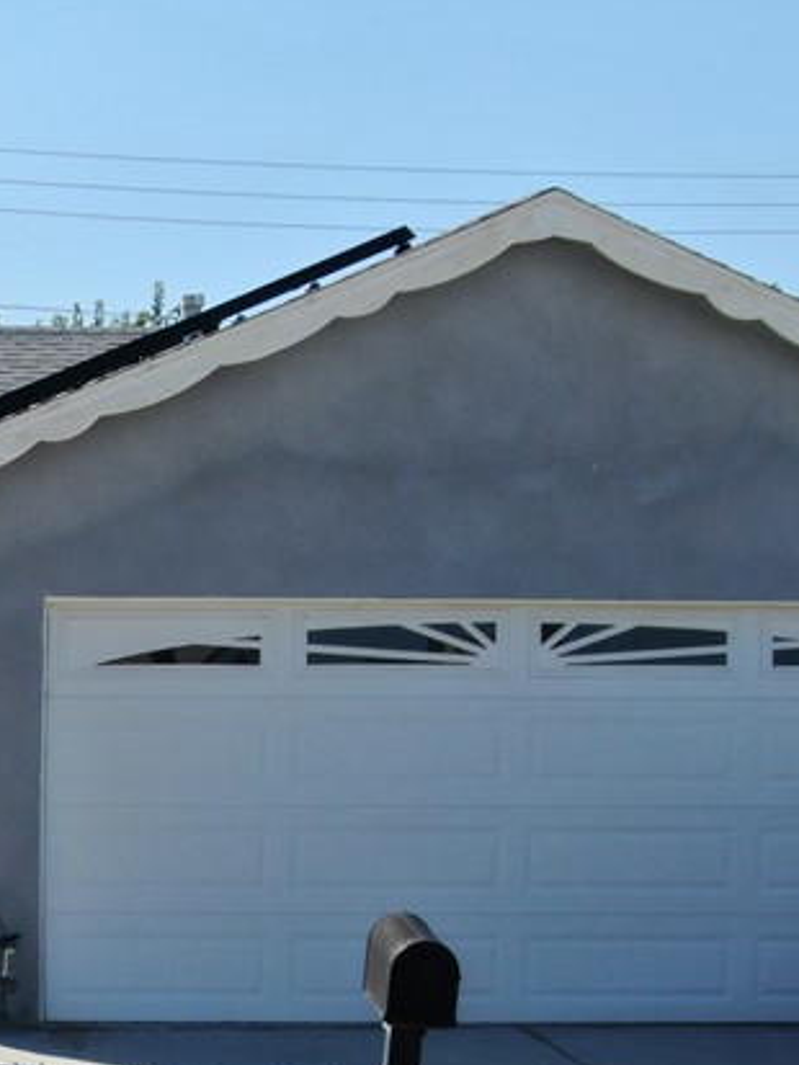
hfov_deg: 12.0
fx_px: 3660
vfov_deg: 16.4
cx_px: -356
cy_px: 877
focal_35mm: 119
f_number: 3.8
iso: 100
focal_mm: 8.6
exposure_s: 1/800
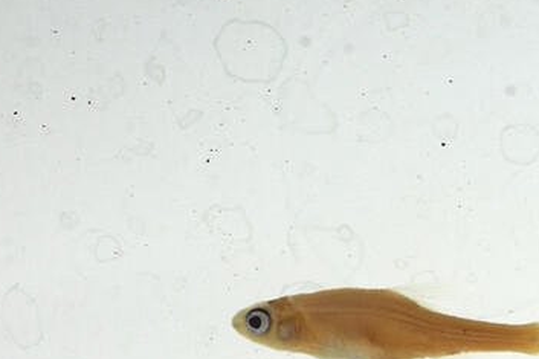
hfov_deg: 9.7
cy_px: 528
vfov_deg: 6.6
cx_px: 844
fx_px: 3053
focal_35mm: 204
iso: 100
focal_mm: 60
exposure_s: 1/200
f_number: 10
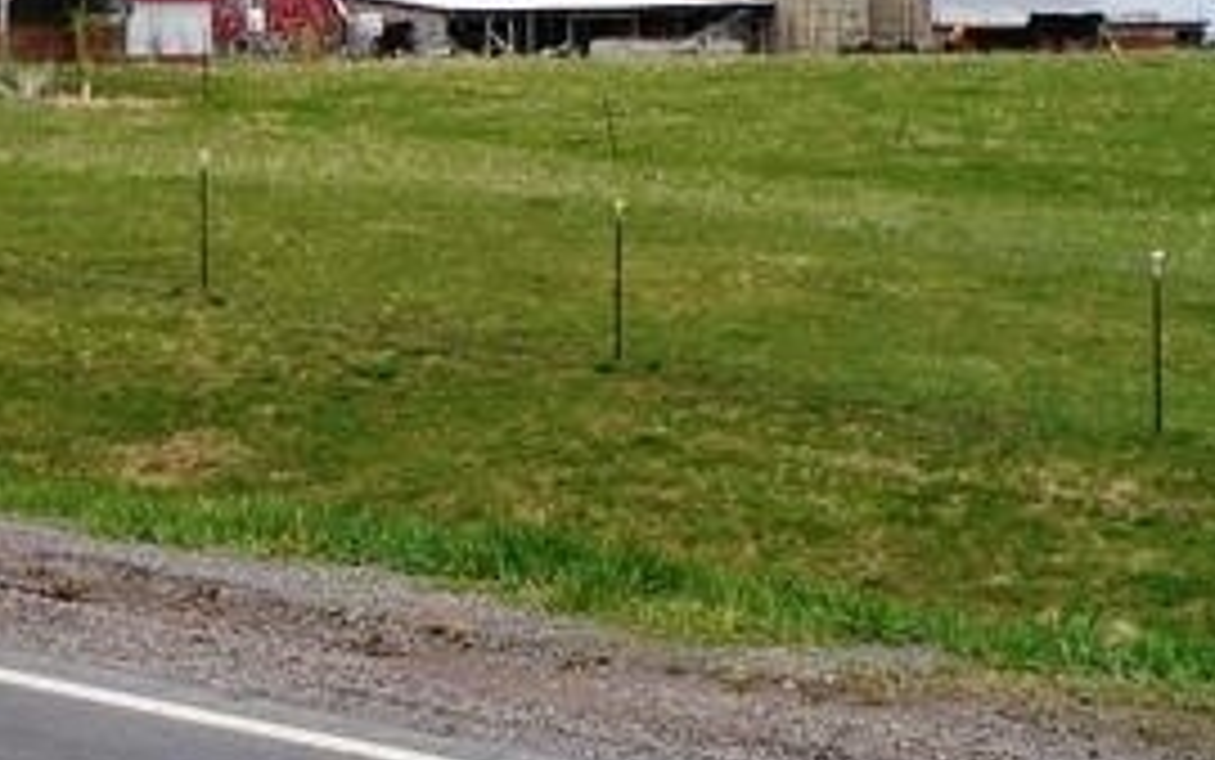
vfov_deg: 14.0
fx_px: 3081
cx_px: -198
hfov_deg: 21.0
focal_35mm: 93
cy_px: 144
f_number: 8
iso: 100
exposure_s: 1/200
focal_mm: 6.1
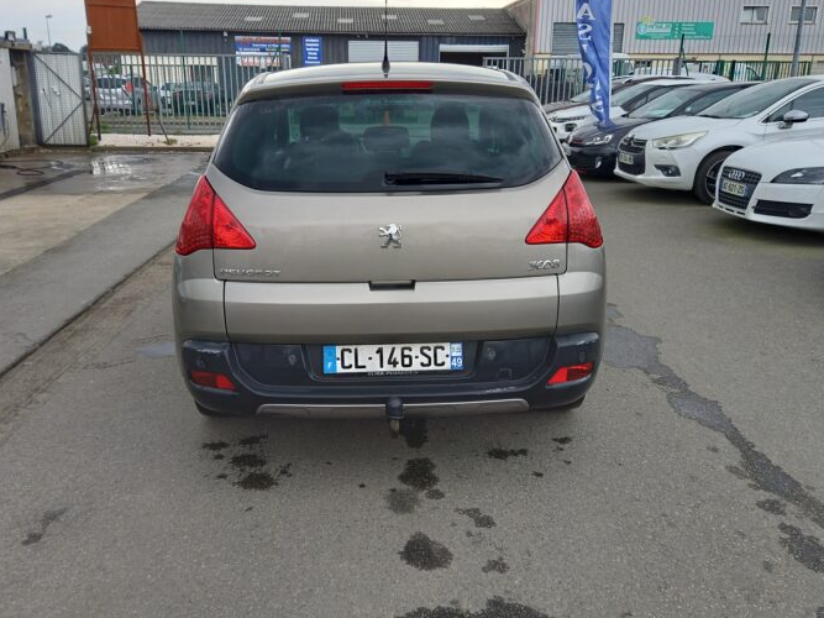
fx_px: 714
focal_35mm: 30
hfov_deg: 59.9
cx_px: 389
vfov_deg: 46.7
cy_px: 278
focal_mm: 4.6
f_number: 2
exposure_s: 1/100
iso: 50
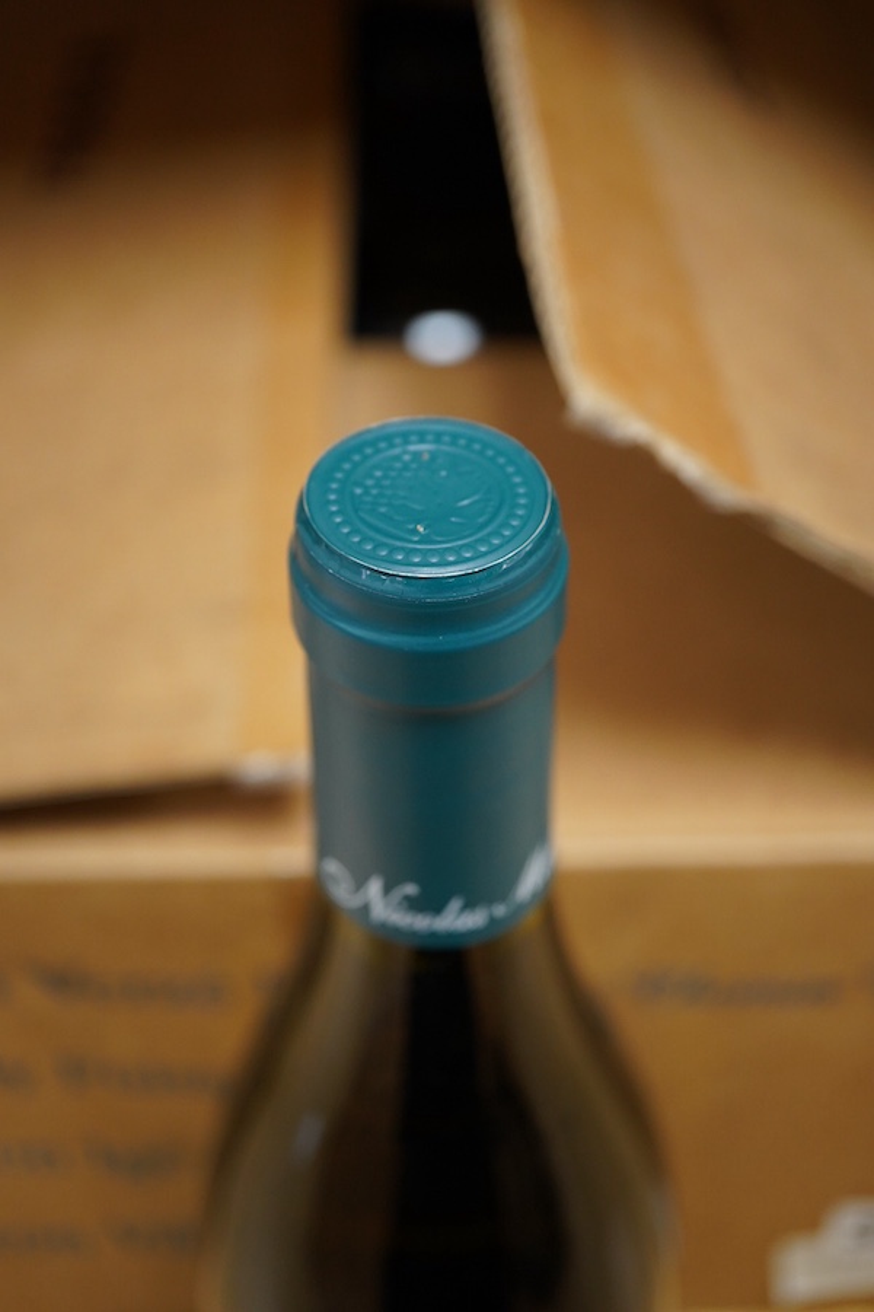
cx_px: 437
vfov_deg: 43.6
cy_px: 656
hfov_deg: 29.9
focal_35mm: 45
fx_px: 1639
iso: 1250
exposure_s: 1/125
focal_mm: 30
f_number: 5.6
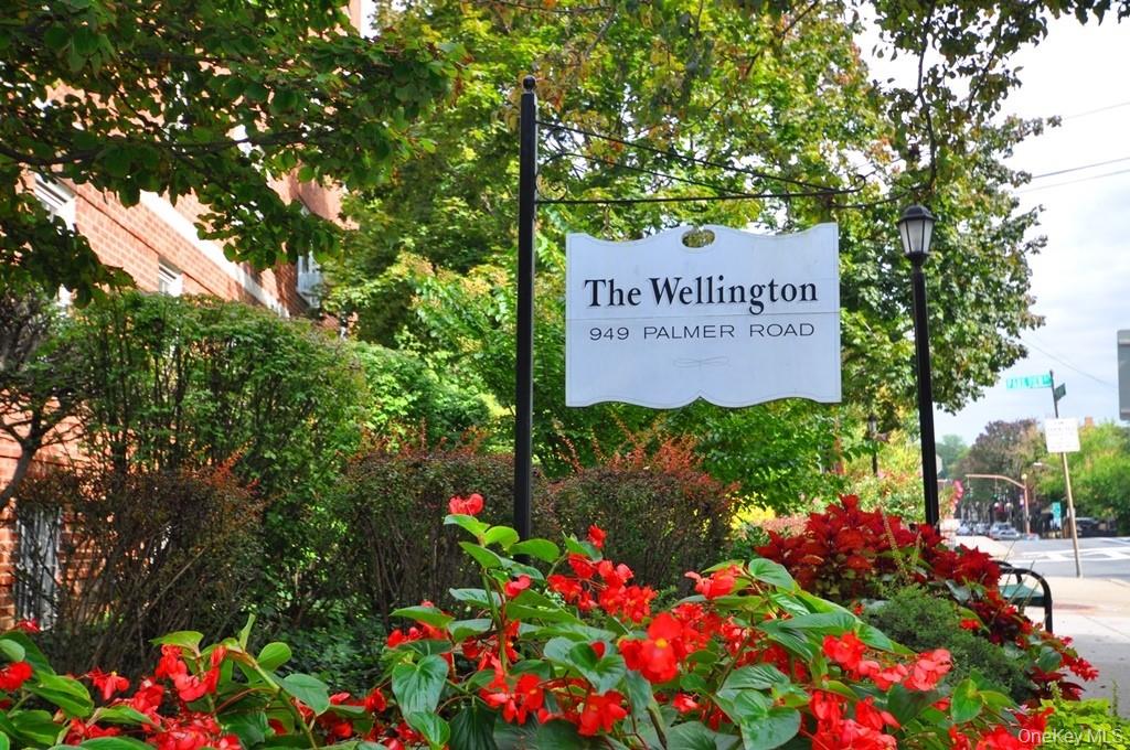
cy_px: 375
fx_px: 1129
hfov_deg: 53.2
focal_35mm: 36
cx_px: 565
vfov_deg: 36.8
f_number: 5
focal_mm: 24
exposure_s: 1/200
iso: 200
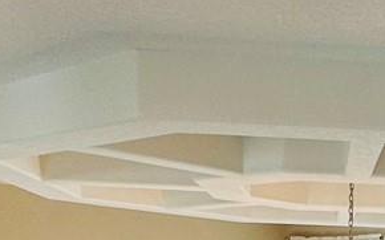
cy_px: 540
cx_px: 390
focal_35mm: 82
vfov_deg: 12.9
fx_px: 860
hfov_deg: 24.1
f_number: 2.2
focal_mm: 2.22
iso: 100
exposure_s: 1/120
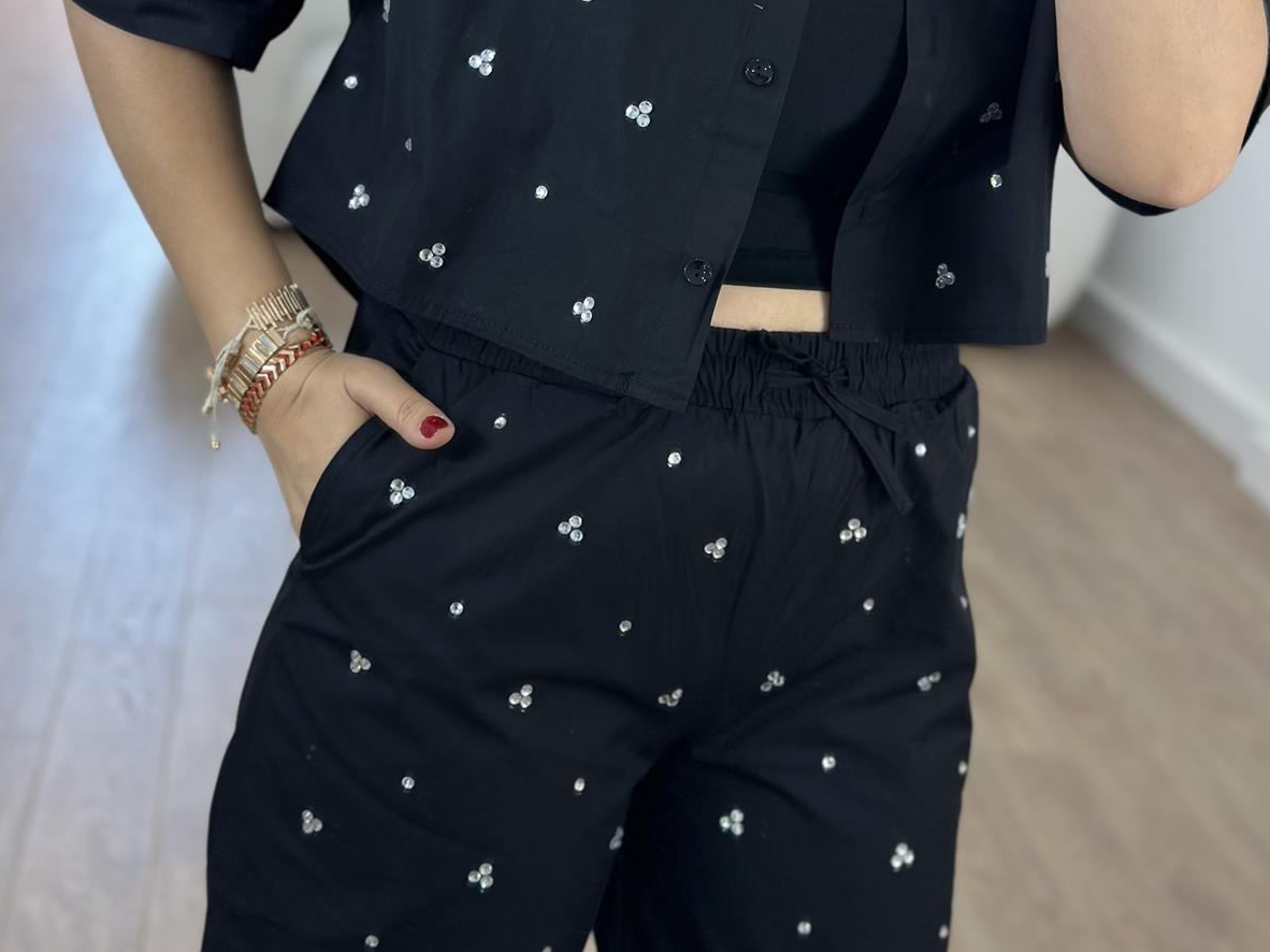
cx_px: 633
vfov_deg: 22.4
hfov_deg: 29.8
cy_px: 261
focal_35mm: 65
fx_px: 2384
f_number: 1.78
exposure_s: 1/159
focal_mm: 6.86
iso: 64
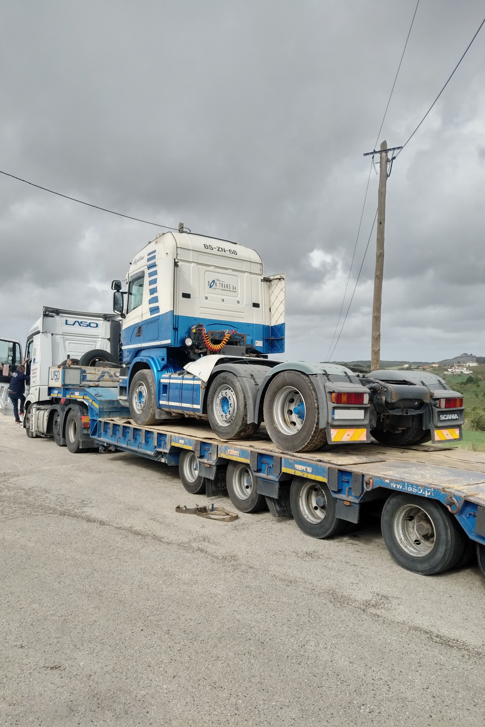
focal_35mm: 25
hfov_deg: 51.3
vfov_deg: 71.5
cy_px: 364
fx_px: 505
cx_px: 242
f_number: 2
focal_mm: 4.52
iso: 100
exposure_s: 1/1535
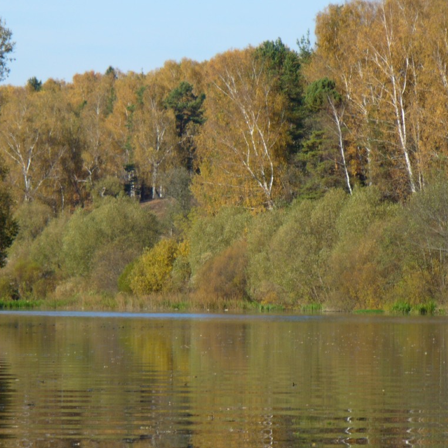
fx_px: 3851
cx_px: 188
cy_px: 225
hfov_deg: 6.7
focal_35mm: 263
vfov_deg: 6.7
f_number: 4.5
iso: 80
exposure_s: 1/400
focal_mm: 36.6
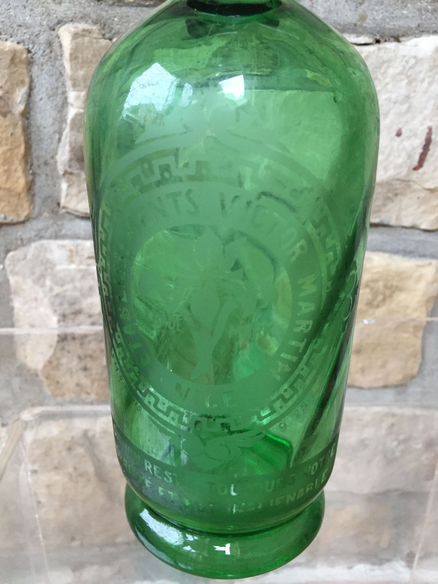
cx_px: 219
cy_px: 292
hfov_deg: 48.2
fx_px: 489
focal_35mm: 29
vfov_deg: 61.7
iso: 160
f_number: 2.2
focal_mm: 4.15
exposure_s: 1/30
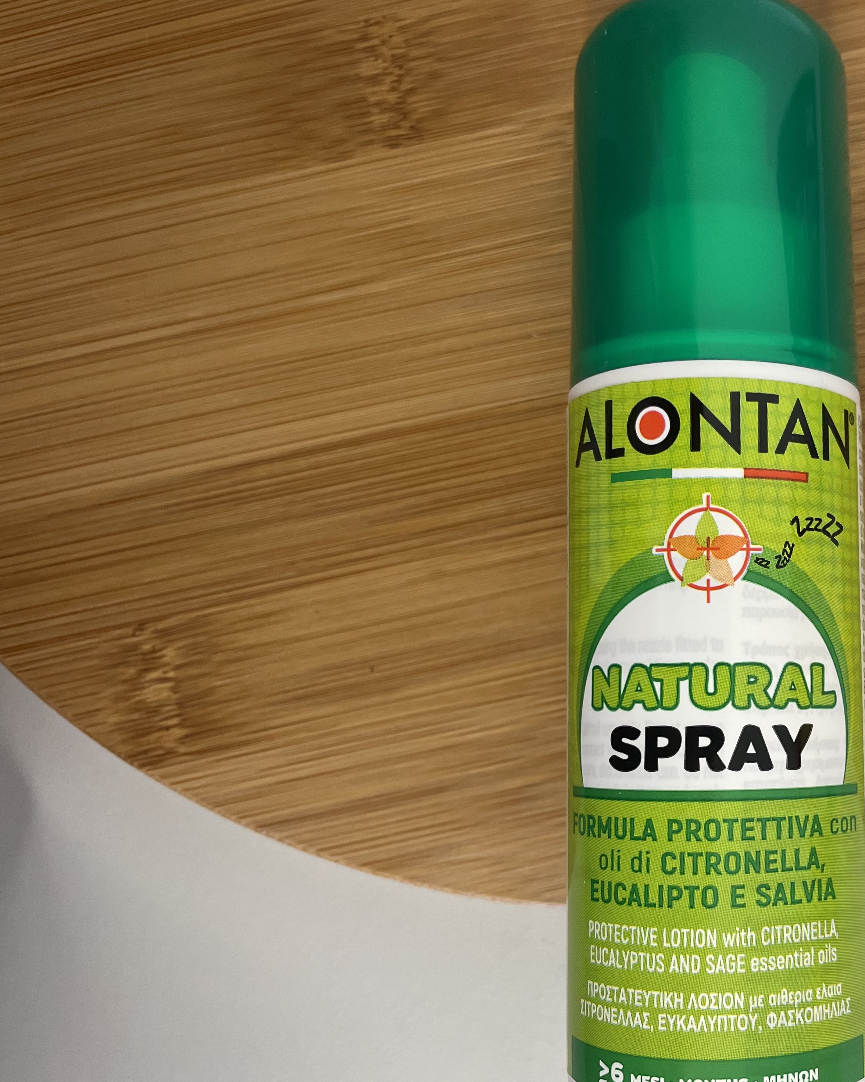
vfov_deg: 49.0
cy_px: 589
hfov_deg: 37.6
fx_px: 1184
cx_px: 774
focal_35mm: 37
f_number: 1.6
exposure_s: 1/100
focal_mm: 4.2
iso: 125
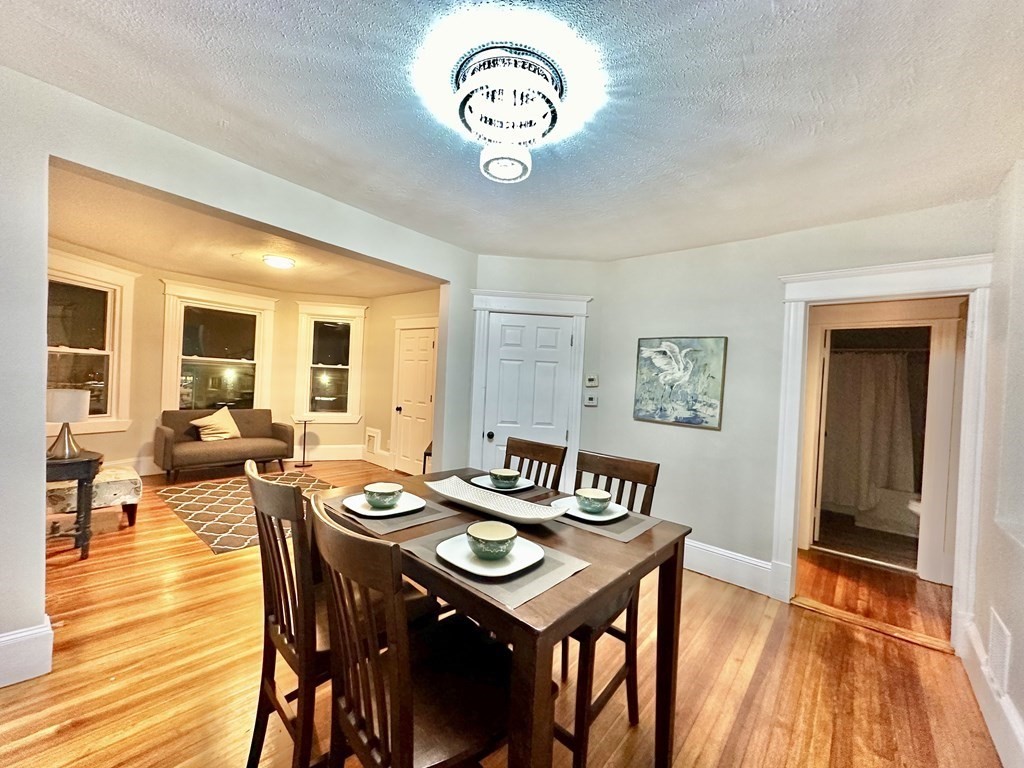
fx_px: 414
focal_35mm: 14
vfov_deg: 85.7
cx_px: 512
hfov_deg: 102.1
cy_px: 384
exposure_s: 1/60
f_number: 2.2
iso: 400
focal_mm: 2.22
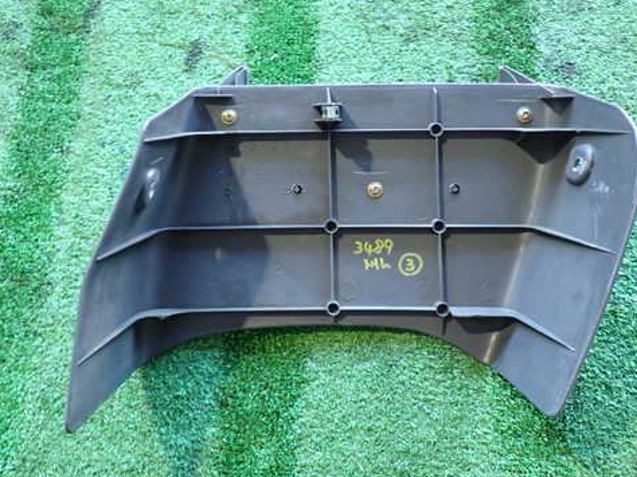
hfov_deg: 49.0
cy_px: 250
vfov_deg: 37.7
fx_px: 699
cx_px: 324
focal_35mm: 38
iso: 320
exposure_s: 1/30
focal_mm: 5.4
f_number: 2.3
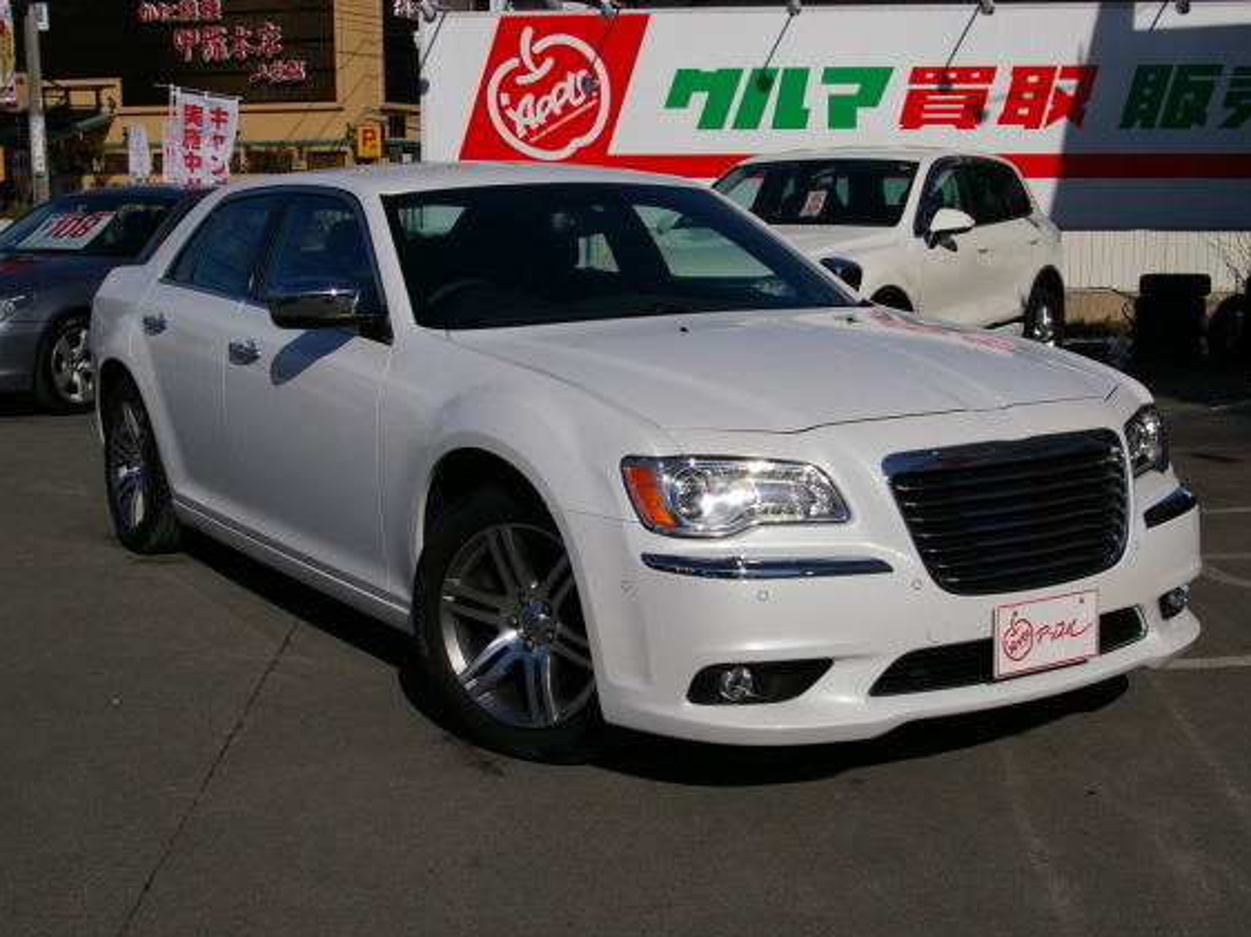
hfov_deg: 41.2
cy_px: 472
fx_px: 1662
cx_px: 657
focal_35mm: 46
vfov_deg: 31.5
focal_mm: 28
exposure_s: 1/1000
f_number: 9.5
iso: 200
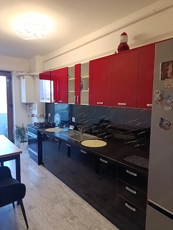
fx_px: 153
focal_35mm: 23
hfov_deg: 59.0
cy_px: 115
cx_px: 86
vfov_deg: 73.8
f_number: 1.6
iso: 1000
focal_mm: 6.14
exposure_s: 1/101
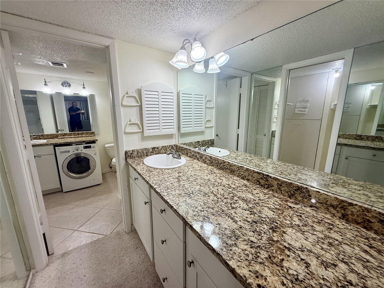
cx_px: 192
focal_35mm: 14
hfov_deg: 102.1
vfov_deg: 85.7
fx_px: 155
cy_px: 144
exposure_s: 1/120
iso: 80
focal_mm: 2.22
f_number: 2.2
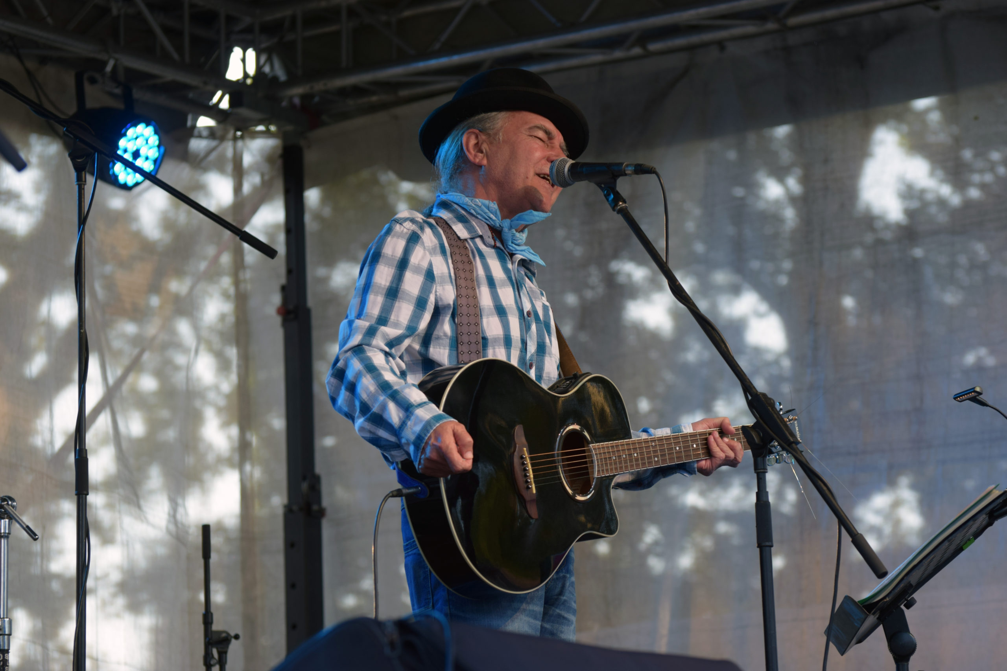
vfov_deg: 8.2
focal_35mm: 168
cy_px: 336
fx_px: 4699
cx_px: 504
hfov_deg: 12.2
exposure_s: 1/160
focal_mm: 112
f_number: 4.8
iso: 200
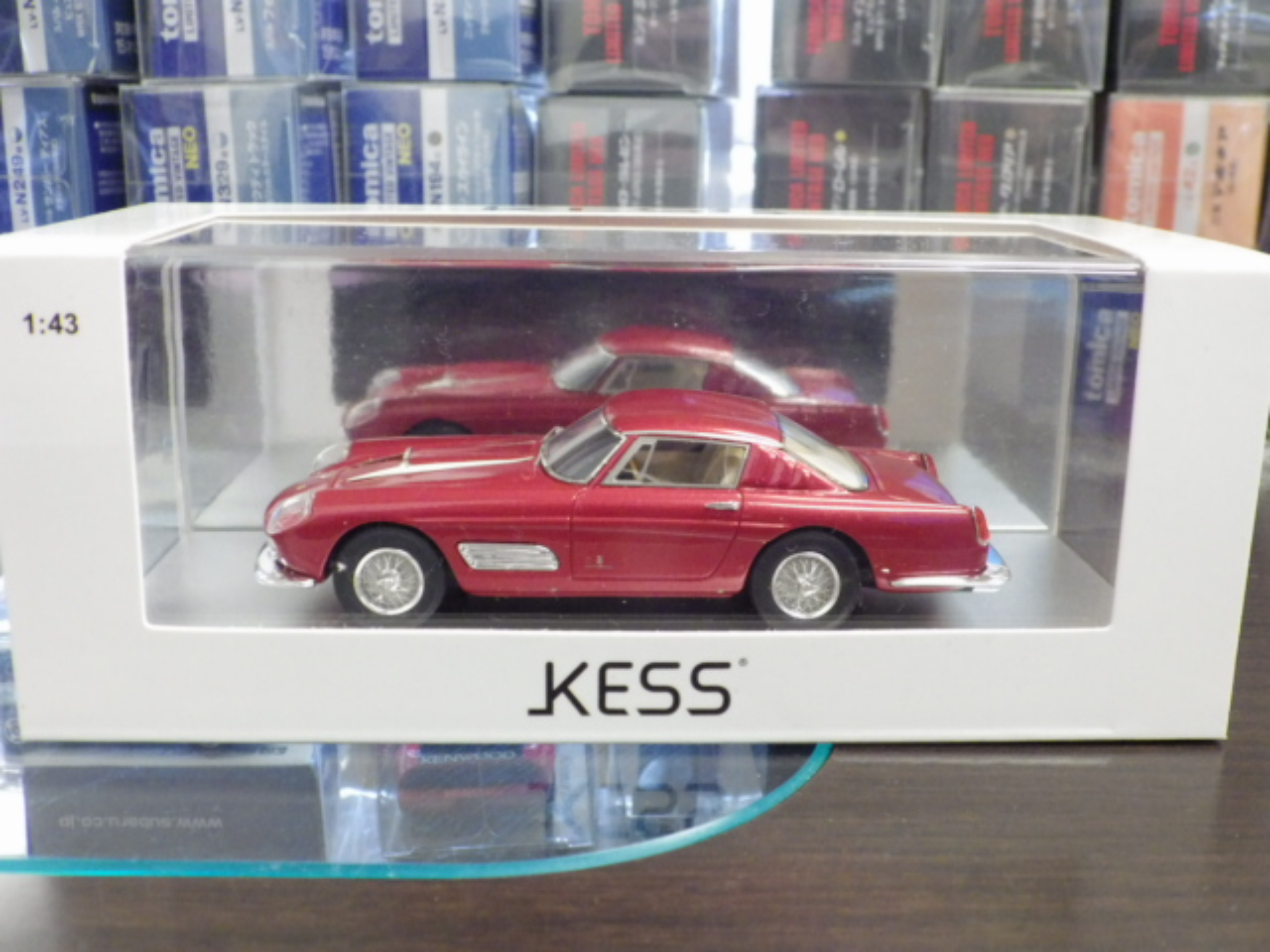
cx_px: 635
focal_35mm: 41
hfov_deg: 45.8
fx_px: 1504
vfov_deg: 35.1
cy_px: 476
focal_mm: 7.4
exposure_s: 1/40
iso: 800
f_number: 3.6
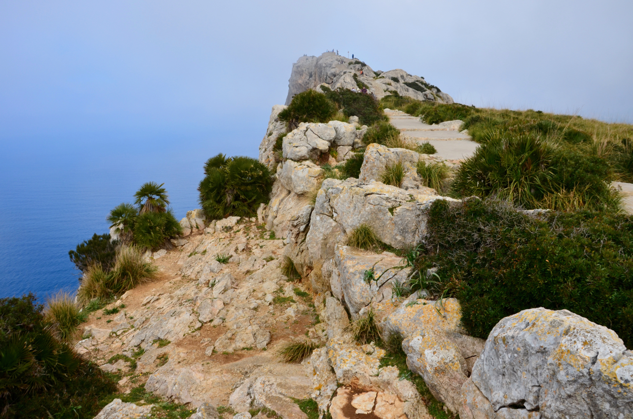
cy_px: 210
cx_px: 316
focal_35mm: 27
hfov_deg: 67.5
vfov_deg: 47.7
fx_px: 474
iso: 160
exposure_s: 1/125
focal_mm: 18
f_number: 11
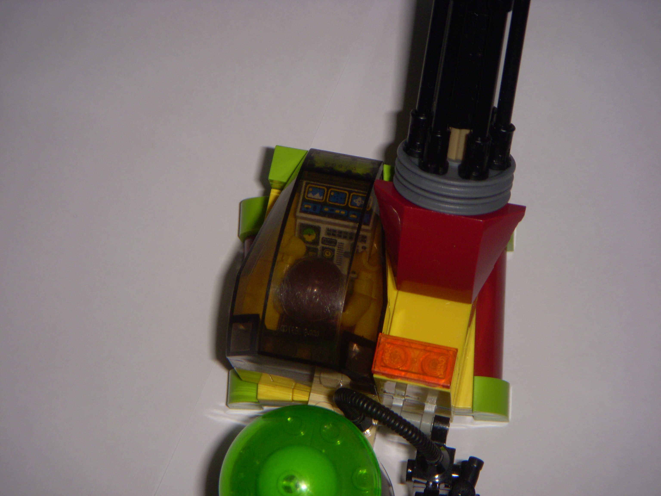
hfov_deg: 17.3
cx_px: 330
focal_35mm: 114
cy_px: 248
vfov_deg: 13.0
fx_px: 2177
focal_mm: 18.9
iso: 100
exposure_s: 1/60
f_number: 4.2
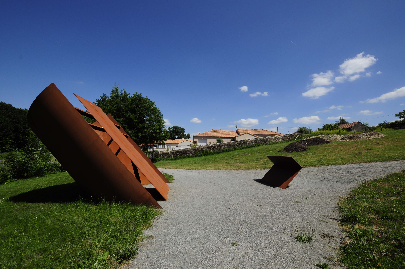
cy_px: 134
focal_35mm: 15
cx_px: 202
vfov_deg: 77.2
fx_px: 169
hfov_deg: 100.5
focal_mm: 10
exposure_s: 1/640
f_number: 9
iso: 200
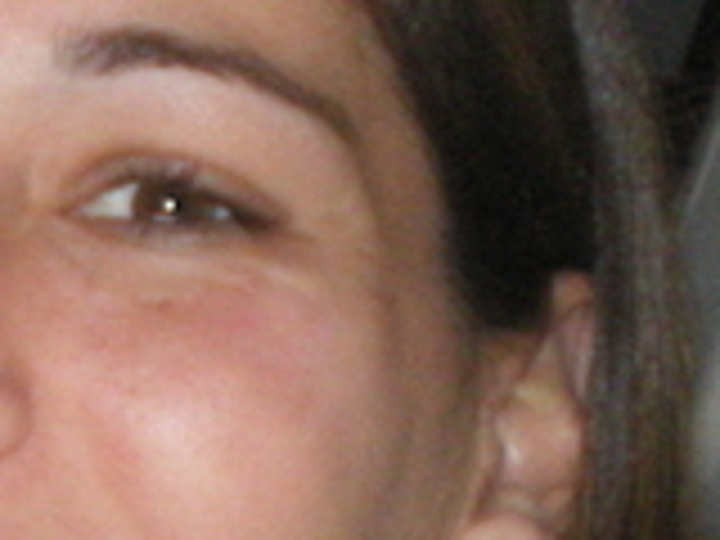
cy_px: 508
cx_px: -482
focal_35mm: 152
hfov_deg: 12.1
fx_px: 3162
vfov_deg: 9.7
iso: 400
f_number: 3.1
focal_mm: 6.3
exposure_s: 1/30
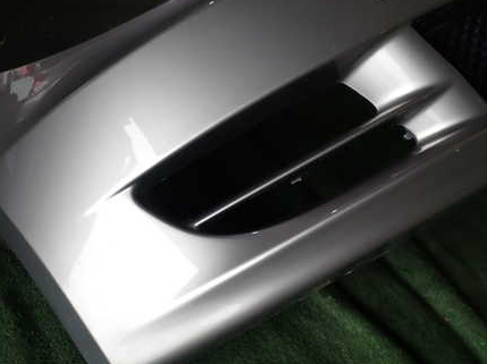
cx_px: 203
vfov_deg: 34.3
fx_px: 590
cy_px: 178
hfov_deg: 44.7
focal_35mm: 42
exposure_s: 1/60
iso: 100
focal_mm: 5.4
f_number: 3.2
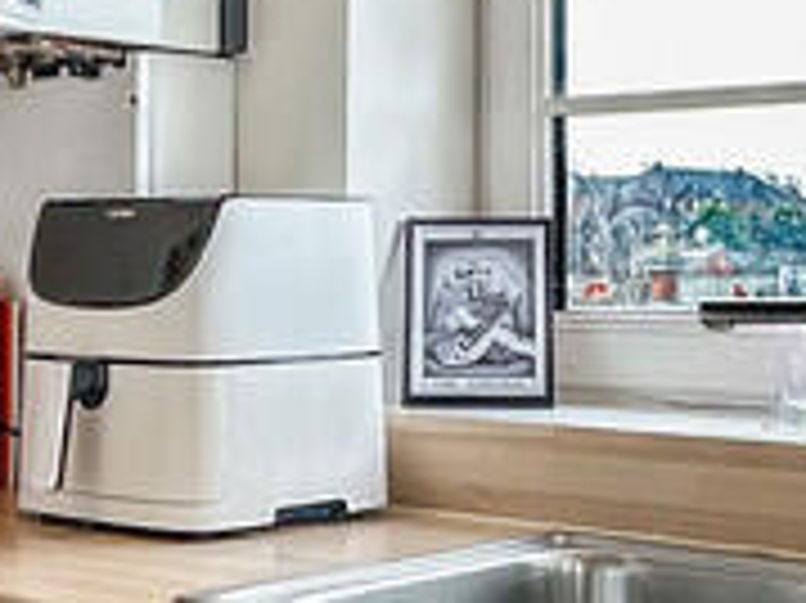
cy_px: 580
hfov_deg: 24.4
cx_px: 365
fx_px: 1861
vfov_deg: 18.0
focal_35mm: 80
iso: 40
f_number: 2.2
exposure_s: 1/150
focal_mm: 2.22
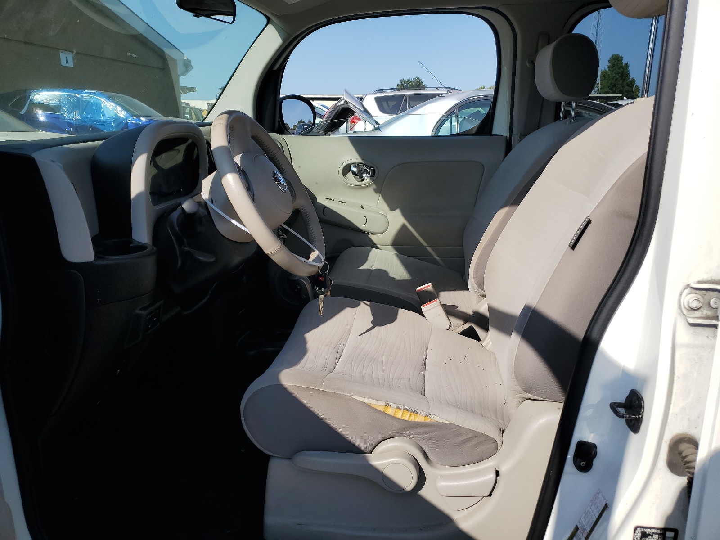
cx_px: 360
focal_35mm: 26
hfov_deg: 67.3
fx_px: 541
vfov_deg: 53.1
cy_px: 270
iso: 50
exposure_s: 1/3333
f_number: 1.5
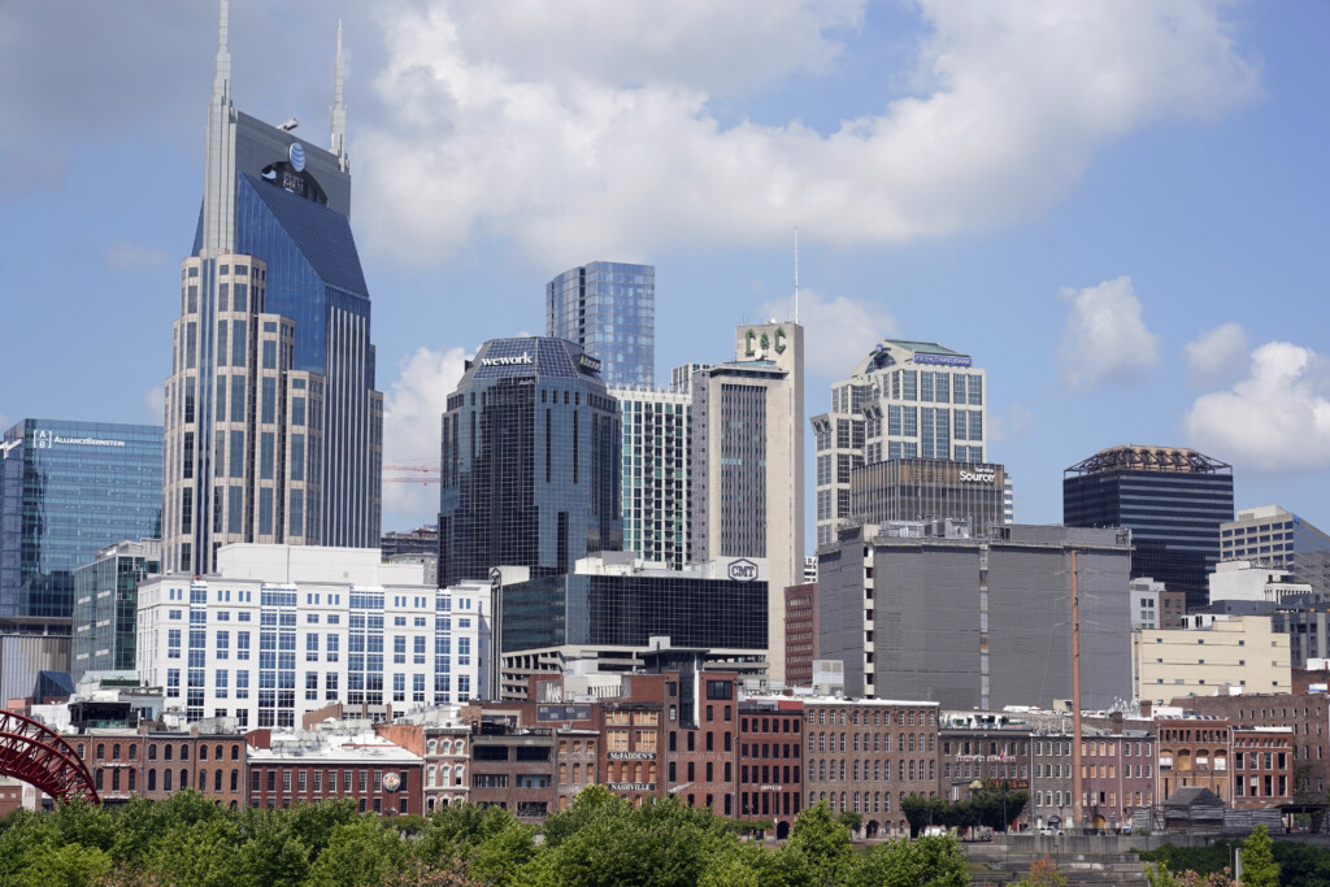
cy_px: 444
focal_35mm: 70
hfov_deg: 28.8
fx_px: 2586
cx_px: 665
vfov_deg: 19.5
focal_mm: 70
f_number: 10
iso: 400
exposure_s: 1/800
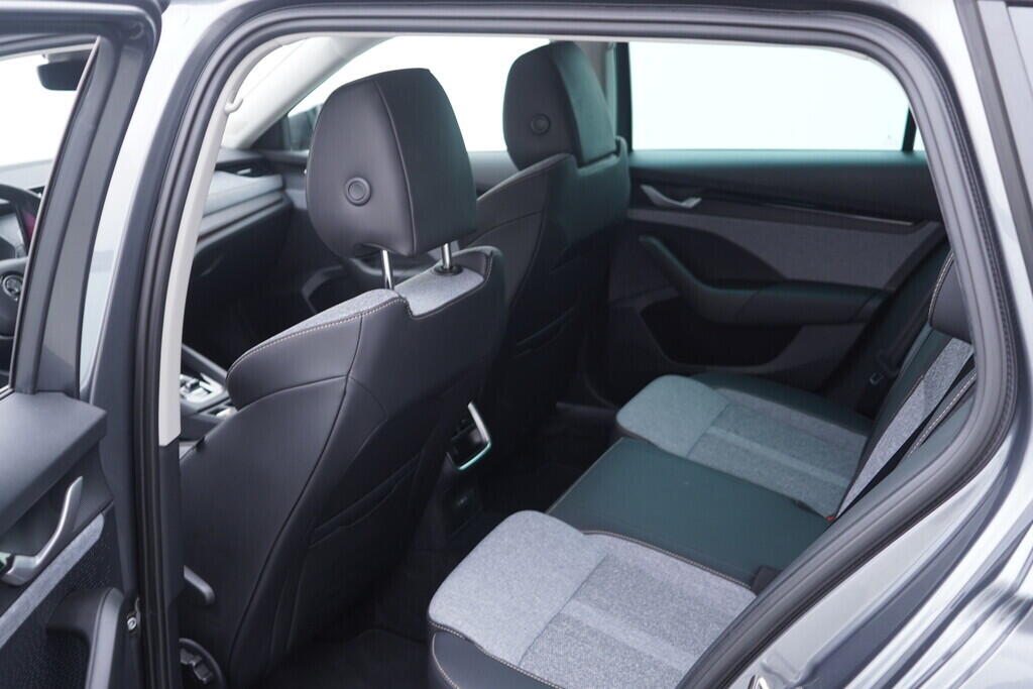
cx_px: 516
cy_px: 344
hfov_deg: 53.1
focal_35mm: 36
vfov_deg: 36.9
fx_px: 1033
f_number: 2.8
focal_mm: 24
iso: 250
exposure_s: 1/40
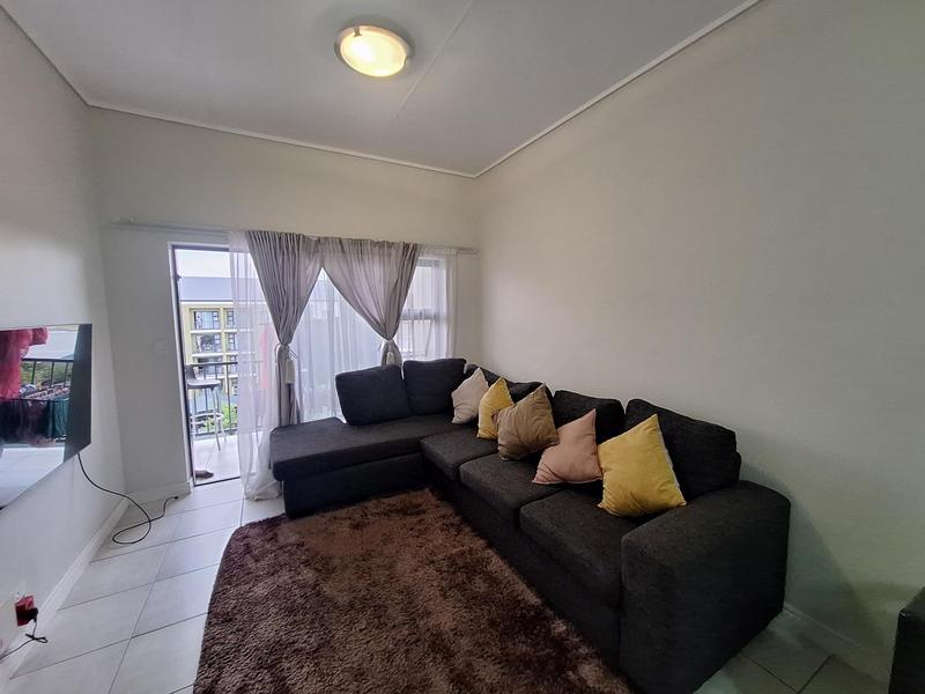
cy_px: 347
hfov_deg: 106.2
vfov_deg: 89.9
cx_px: 462
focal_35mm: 13
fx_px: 347
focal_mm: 1.74
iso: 160
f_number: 2.2
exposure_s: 1/50
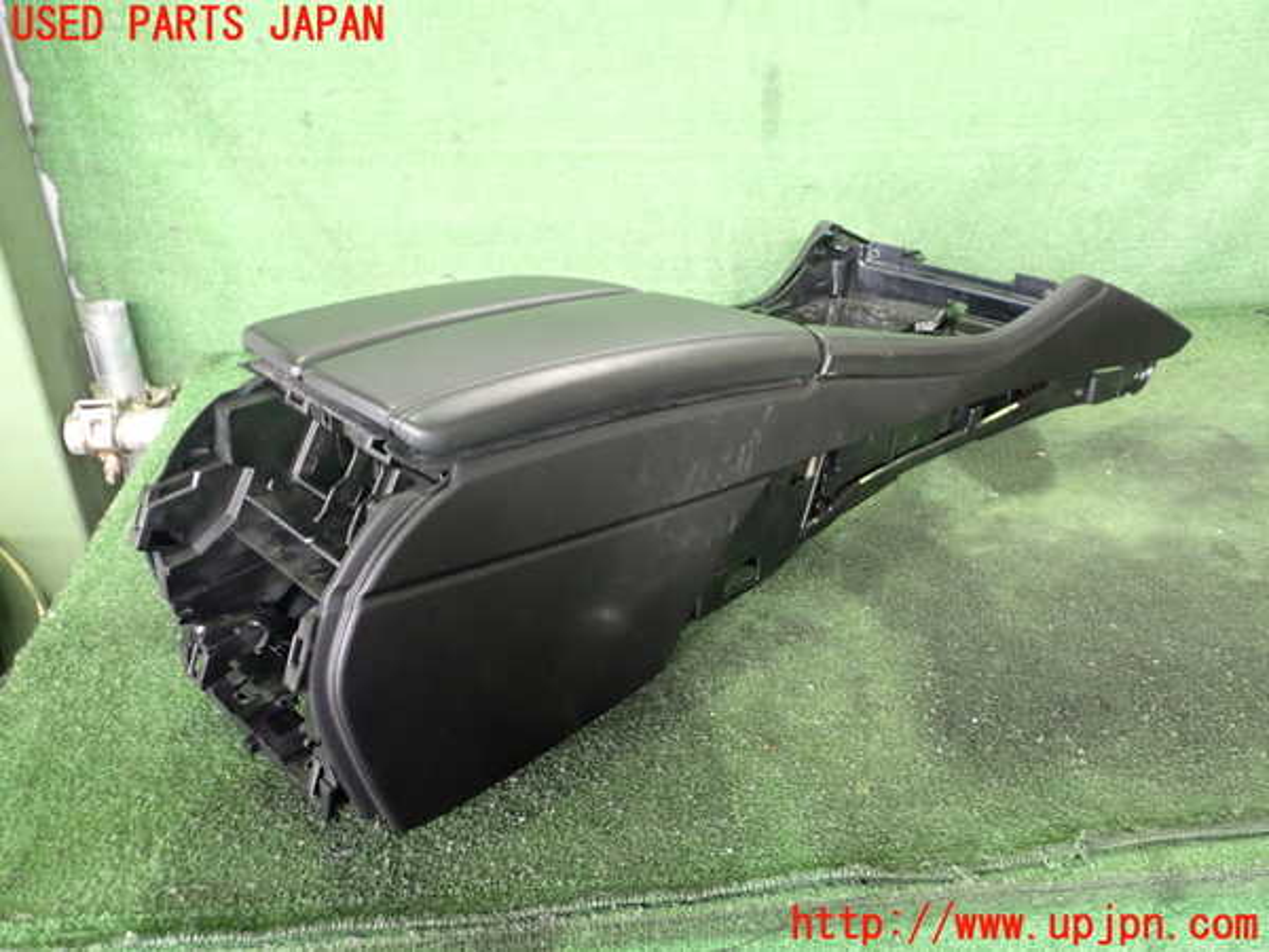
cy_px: 476
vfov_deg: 46.8
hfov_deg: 60.0
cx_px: 634
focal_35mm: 30
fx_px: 1100
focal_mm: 5.4
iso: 640
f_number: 2.3
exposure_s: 1/30
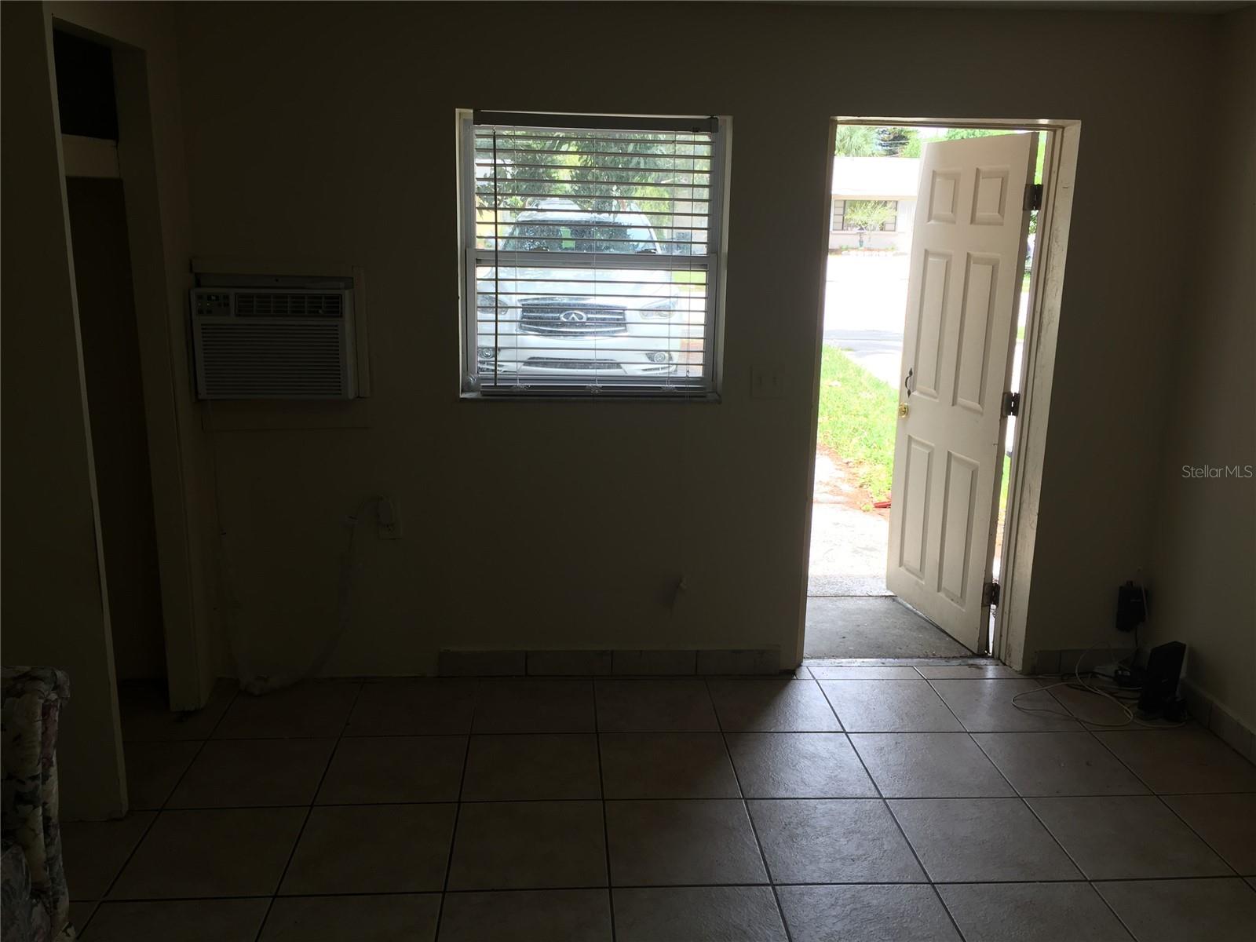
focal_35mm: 29
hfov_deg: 61.7
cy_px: 471
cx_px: 628
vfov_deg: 48.2
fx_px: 1052
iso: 32
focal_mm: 4.15
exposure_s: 1/130
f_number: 2.2
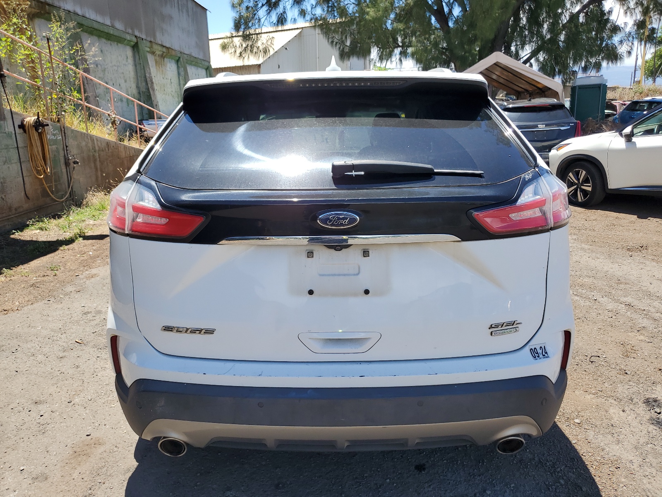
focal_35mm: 26
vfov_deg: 53.1
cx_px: 331
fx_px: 497
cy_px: 248
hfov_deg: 67.3
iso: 50
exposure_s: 1/1667
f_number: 1.5
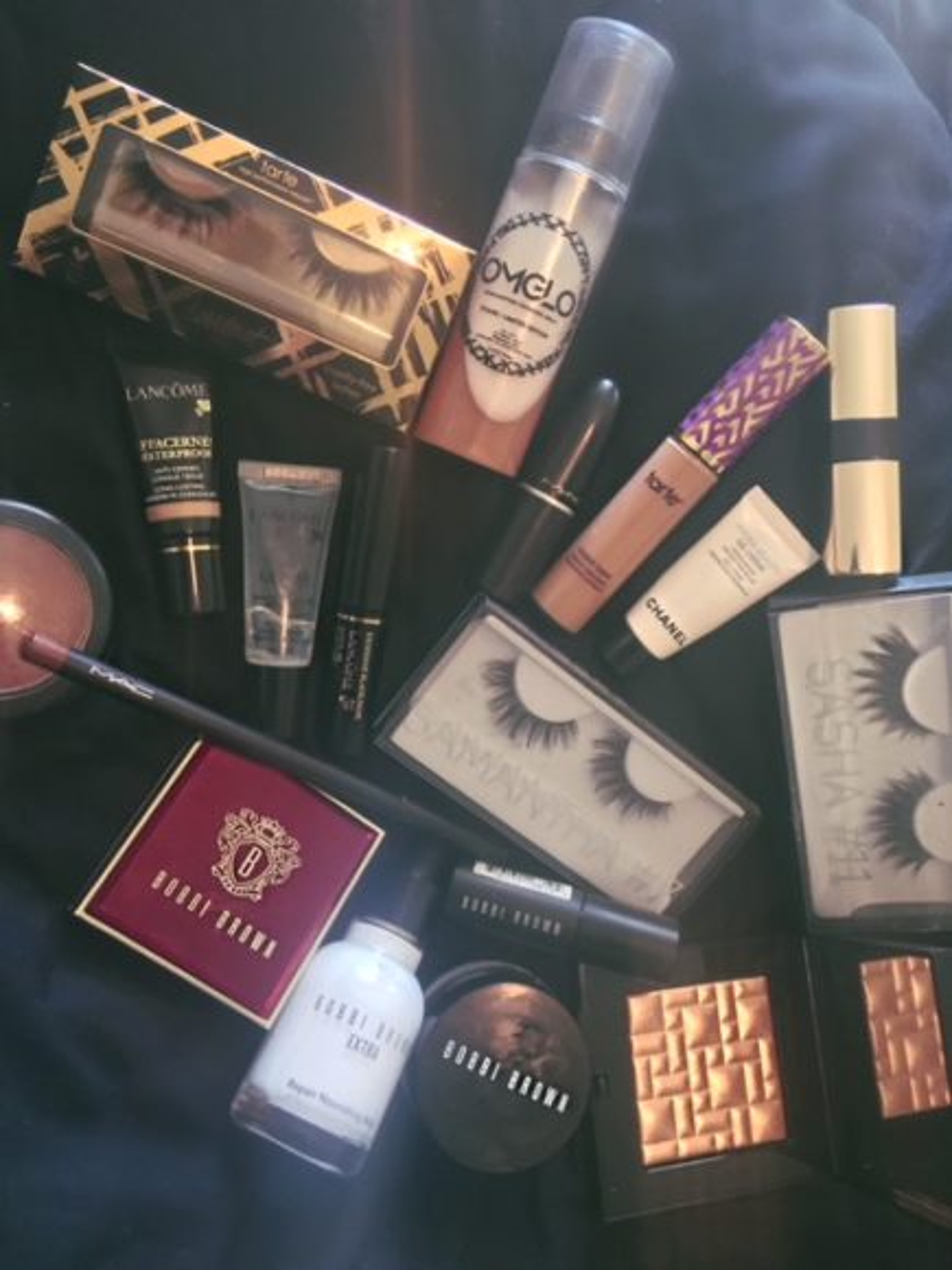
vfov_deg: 61.7
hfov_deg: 48.2
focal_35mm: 29
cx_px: 476
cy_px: 635
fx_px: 1063
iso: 200
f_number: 2.2
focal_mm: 4.15
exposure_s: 1/15
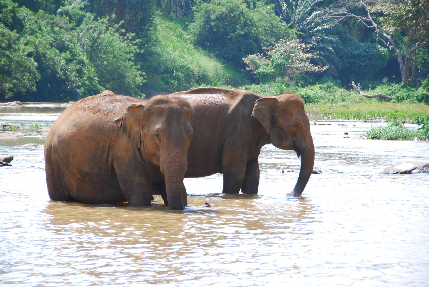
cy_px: 144
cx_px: 214
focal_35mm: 180
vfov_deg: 7.7
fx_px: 2148
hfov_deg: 11.4
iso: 200
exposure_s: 1/125
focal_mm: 120
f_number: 5.6
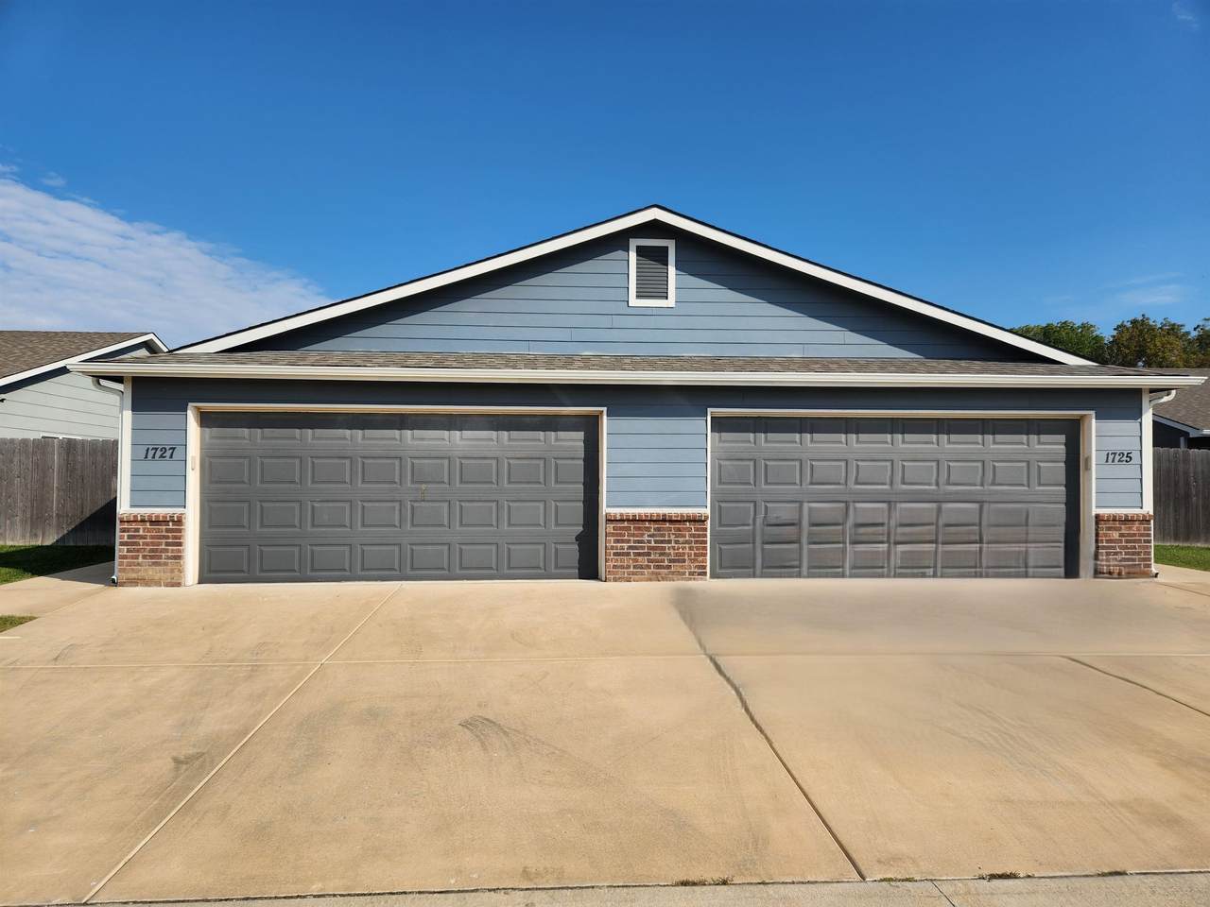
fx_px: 804
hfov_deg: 73.9
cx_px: 605
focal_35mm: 23
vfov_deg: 58.9
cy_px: 454
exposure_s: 1/2252
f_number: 1.8
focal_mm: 5.4
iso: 20
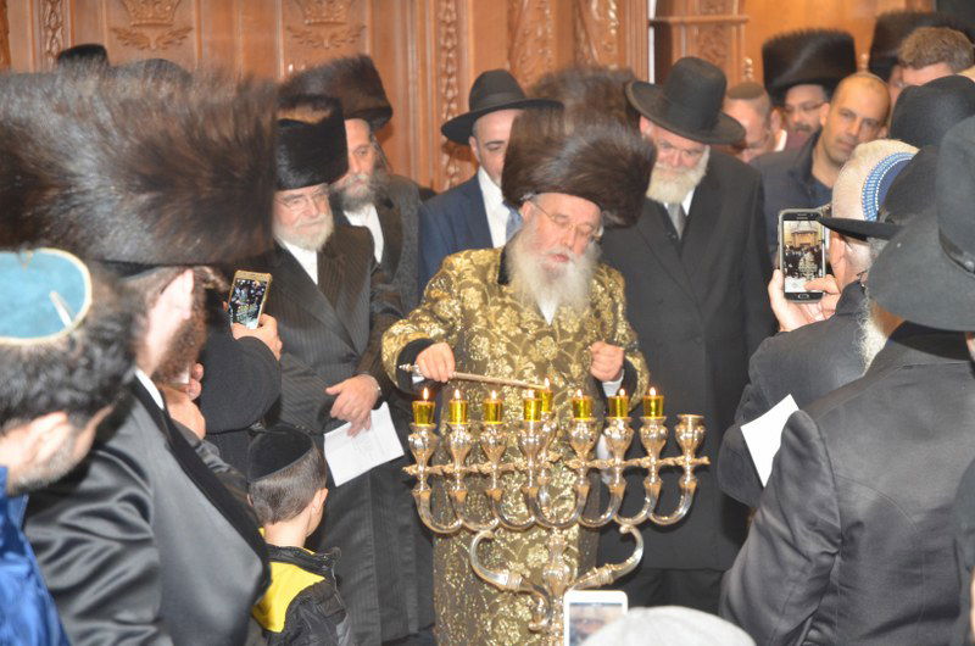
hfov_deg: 19.5
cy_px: 323
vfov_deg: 13.0
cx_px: 488
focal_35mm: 105
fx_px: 2838
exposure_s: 1/60
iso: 800
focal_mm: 70
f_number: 4.5
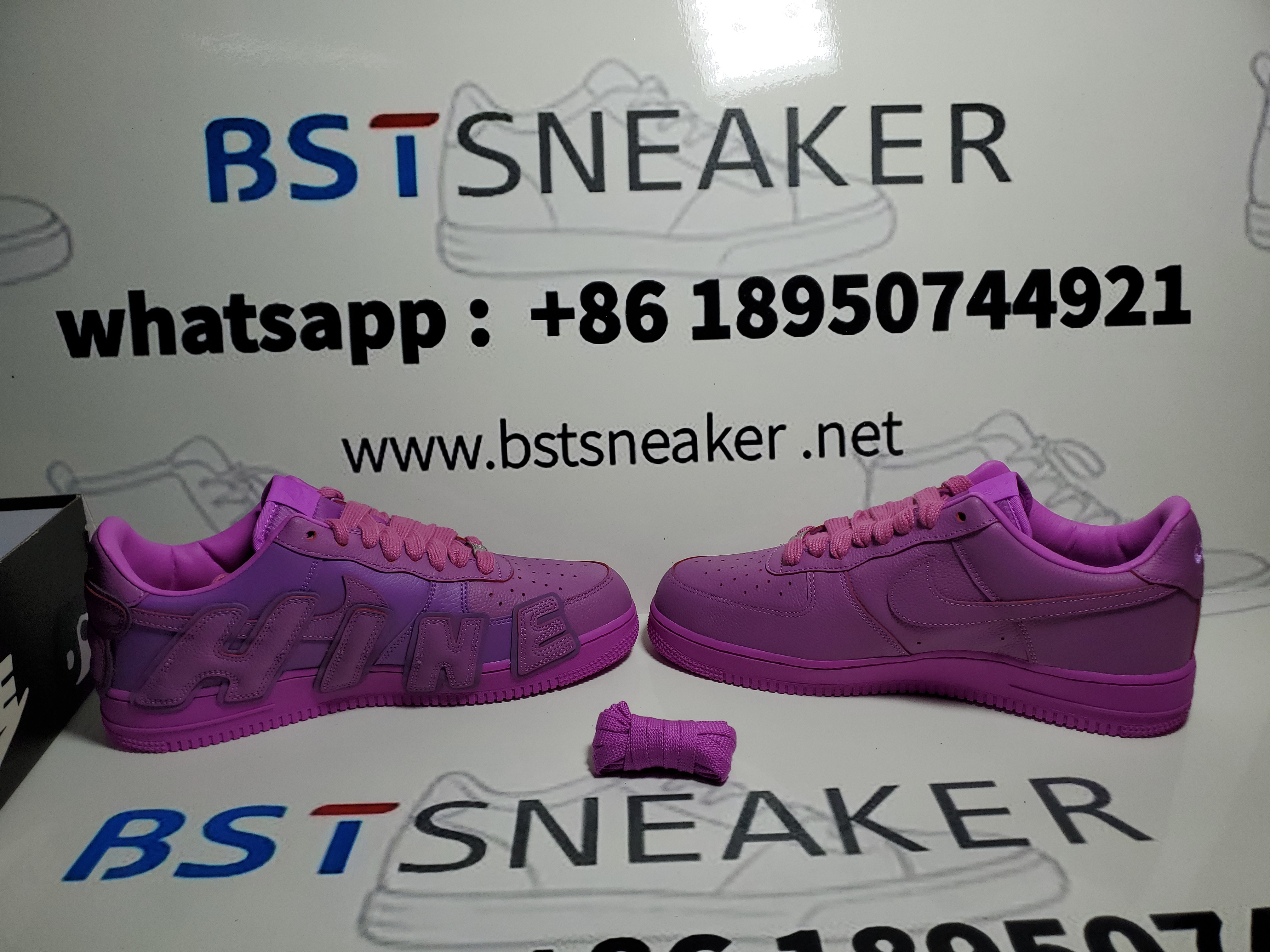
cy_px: 476
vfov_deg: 53.1
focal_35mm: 26
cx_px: 635
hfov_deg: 67.3
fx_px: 954
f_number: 1.5
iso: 50
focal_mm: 4.3
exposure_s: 1/1161
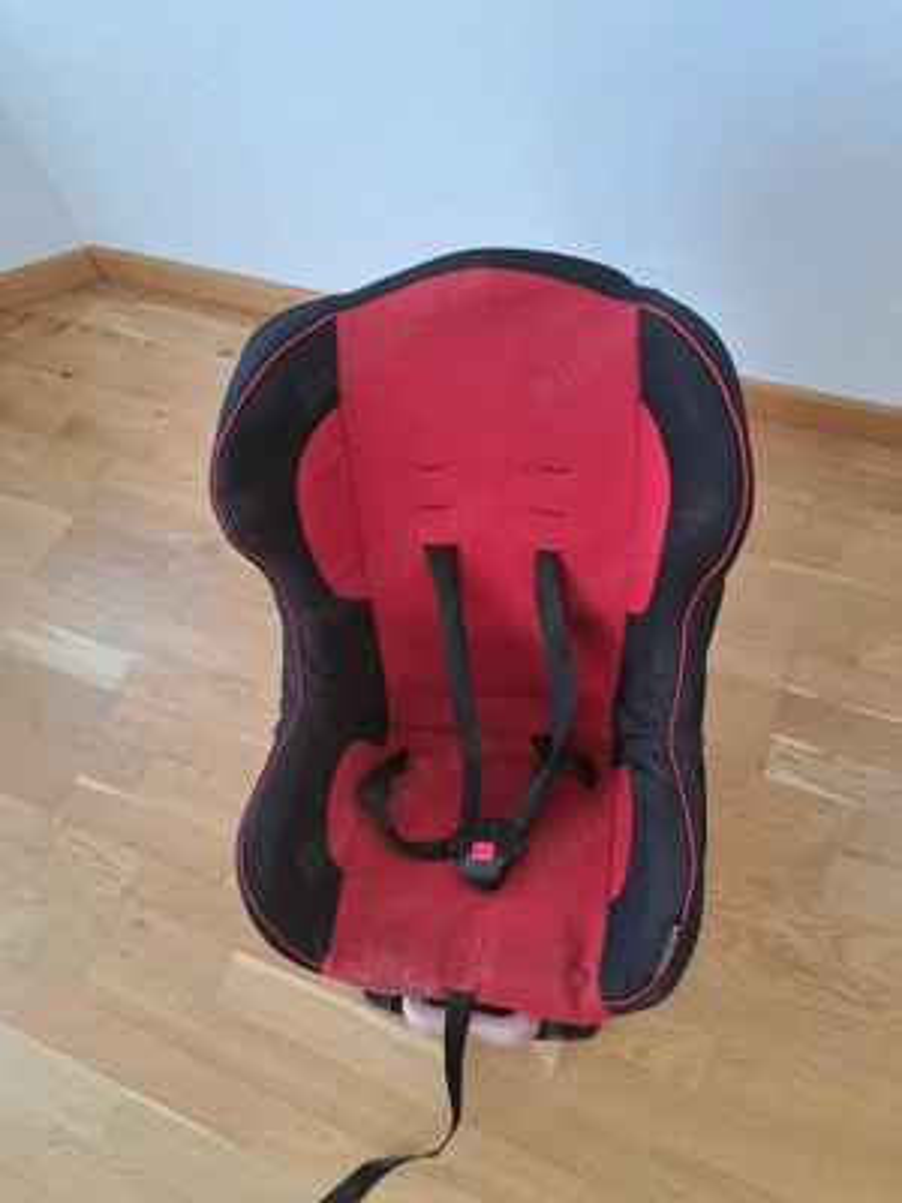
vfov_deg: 71.6
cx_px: 451
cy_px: 602
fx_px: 834
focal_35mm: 24
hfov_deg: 56.8
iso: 64
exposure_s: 1/50
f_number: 1.8
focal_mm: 5.23
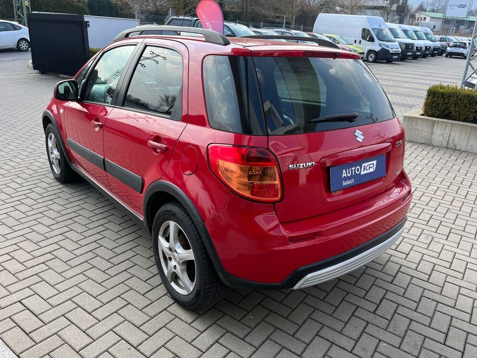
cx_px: 242
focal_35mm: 27
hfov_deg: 65.3
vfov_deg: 51.4
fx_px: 372
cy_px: 175
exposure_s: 1/710
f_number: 1.6
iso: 50
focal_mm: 5.1
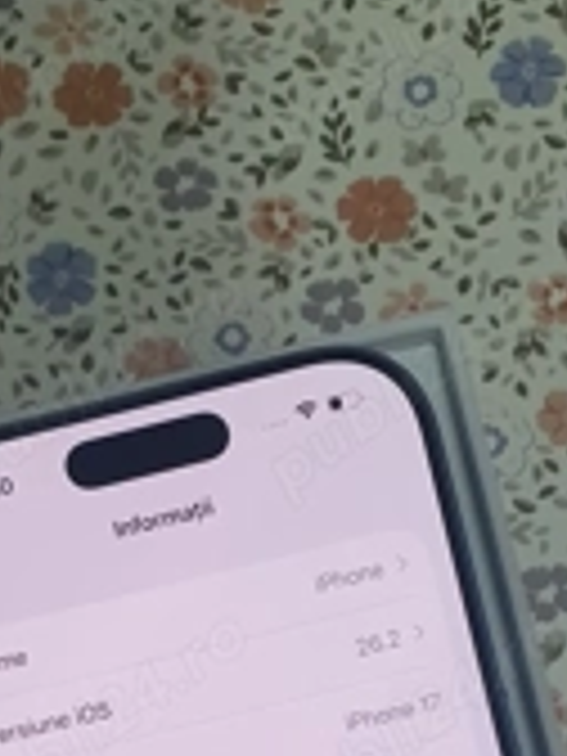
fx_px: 1354
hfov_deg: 23.6
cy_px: 801
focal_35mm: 62
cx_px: 256
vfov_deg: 28.7
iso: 200
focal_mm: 4.32
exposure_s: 1/100
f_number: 2.4
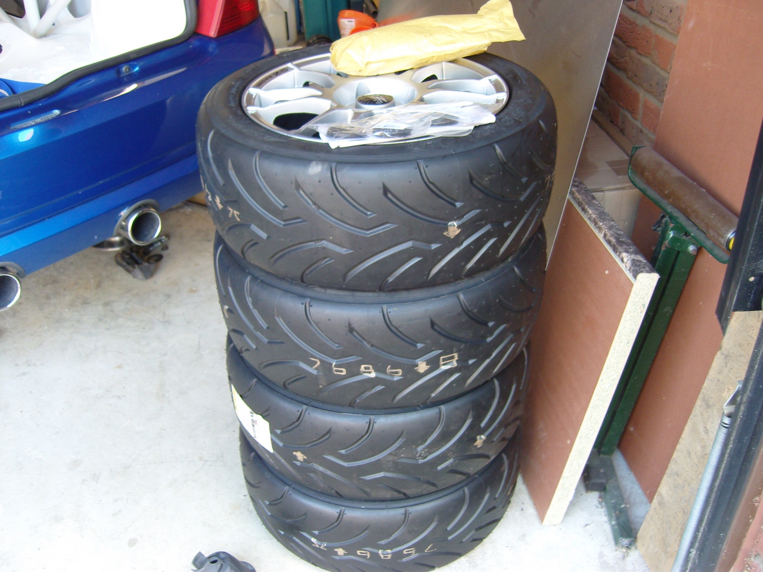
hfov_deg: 54.0
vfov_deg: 41.8
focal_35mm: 34
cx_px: 382
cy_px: 286
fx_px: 749
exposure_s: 1/40
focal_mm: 7.3
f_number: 2.8
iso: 200
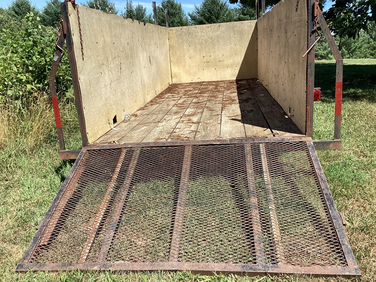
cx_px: 188
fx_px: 337
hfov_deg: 58.3
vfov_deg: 45.4
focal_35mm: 31
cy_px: 141
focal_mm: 3.3
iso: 25
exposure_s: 1/959
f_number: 2.4
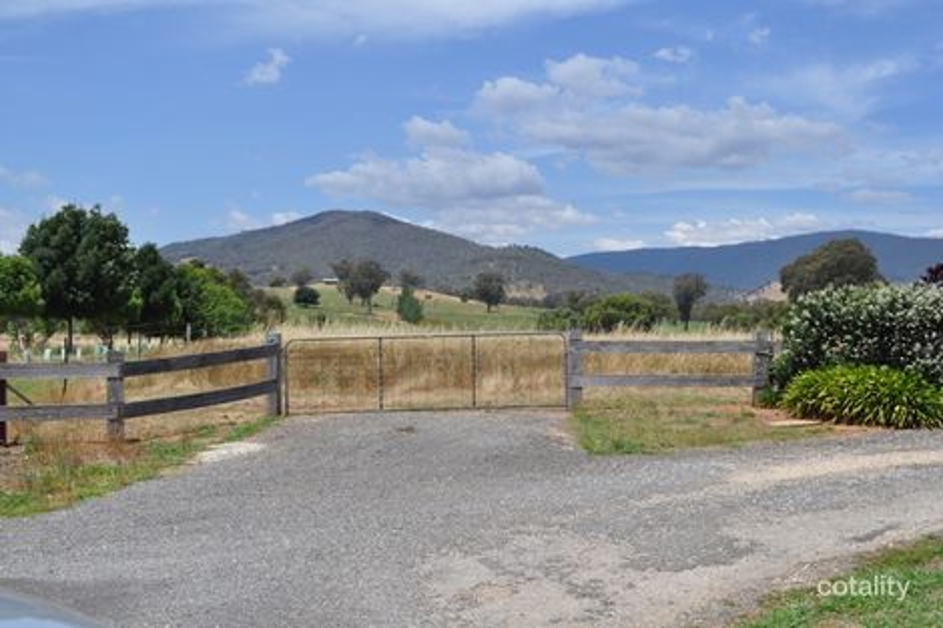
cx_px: 472
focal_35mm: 42
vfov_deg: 31.9
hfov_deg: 46.4
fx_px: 1100
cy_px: 314
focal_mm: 28
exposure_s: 1/400
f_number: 10
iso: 200
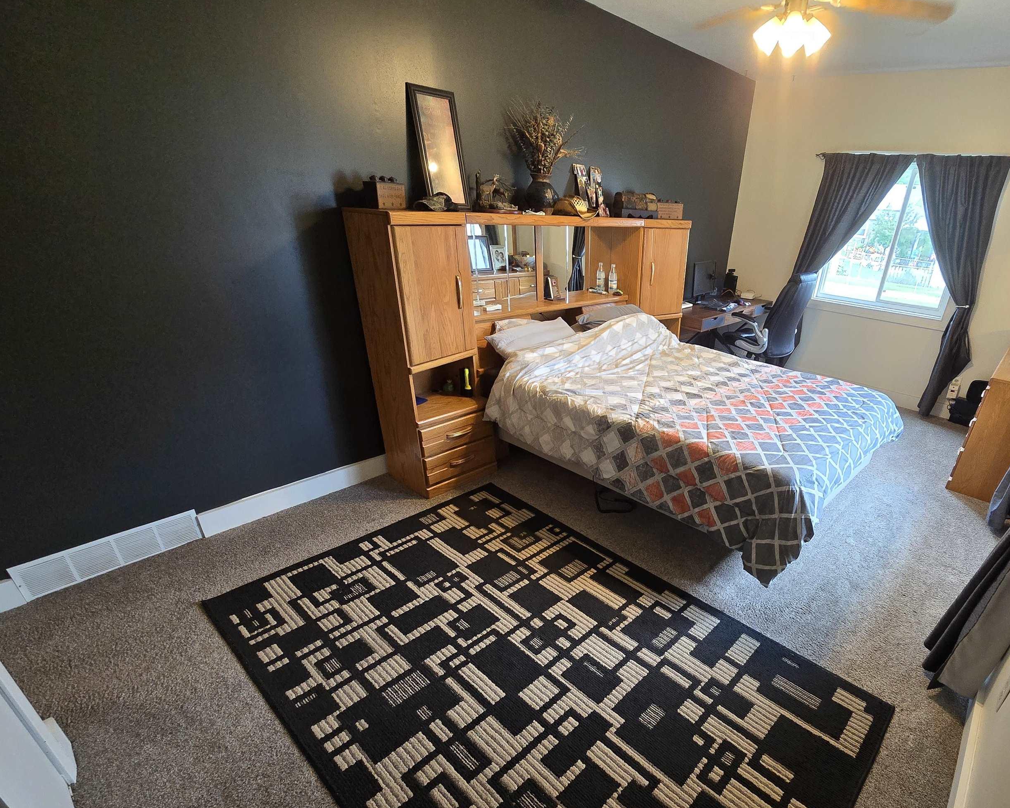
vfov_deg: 79.7
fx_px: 478
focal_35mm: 16
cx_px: 616
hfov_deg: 91.6
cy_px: 474
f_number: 2.2
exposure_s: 1/60
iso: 400
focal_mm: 2.2
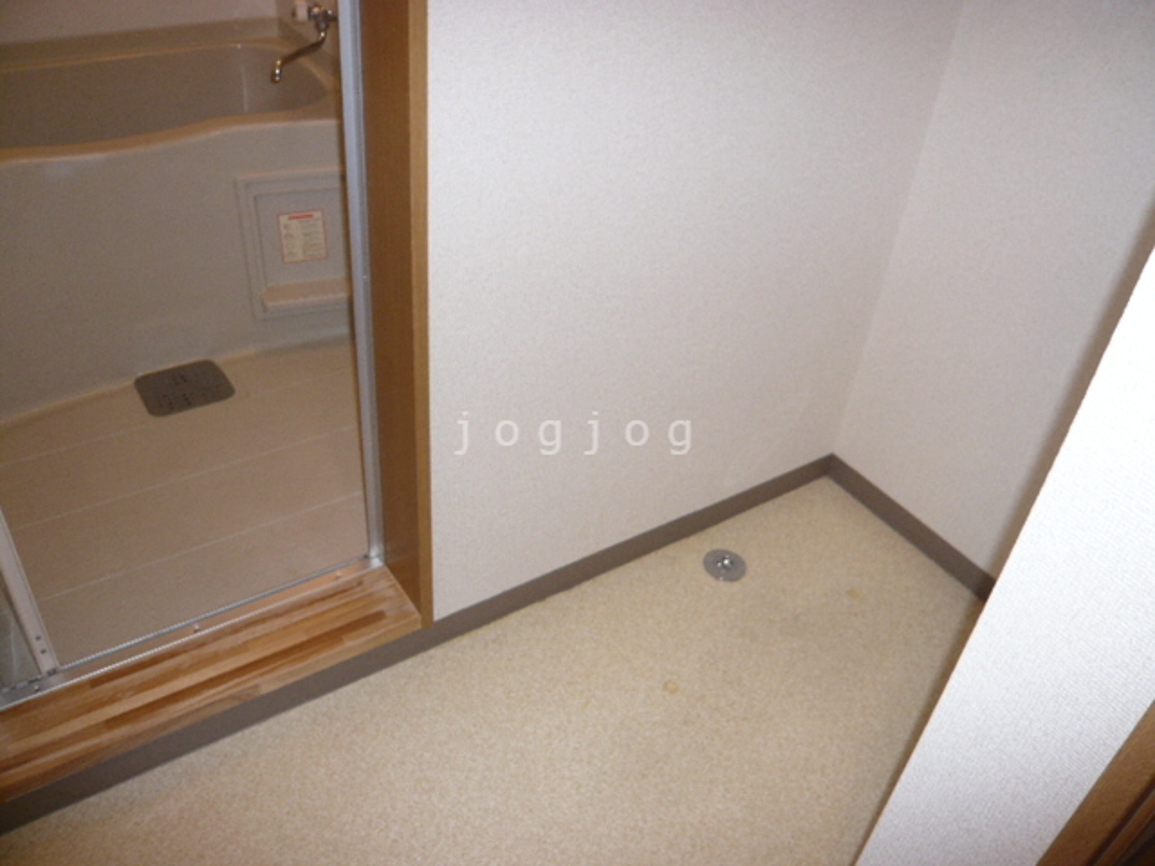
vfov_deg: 49.7
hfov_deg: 63.4
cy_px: 433
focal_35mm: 28
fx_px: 934
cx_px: 578
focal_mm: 4.6
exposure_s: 1/30
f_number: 2.8
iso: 100
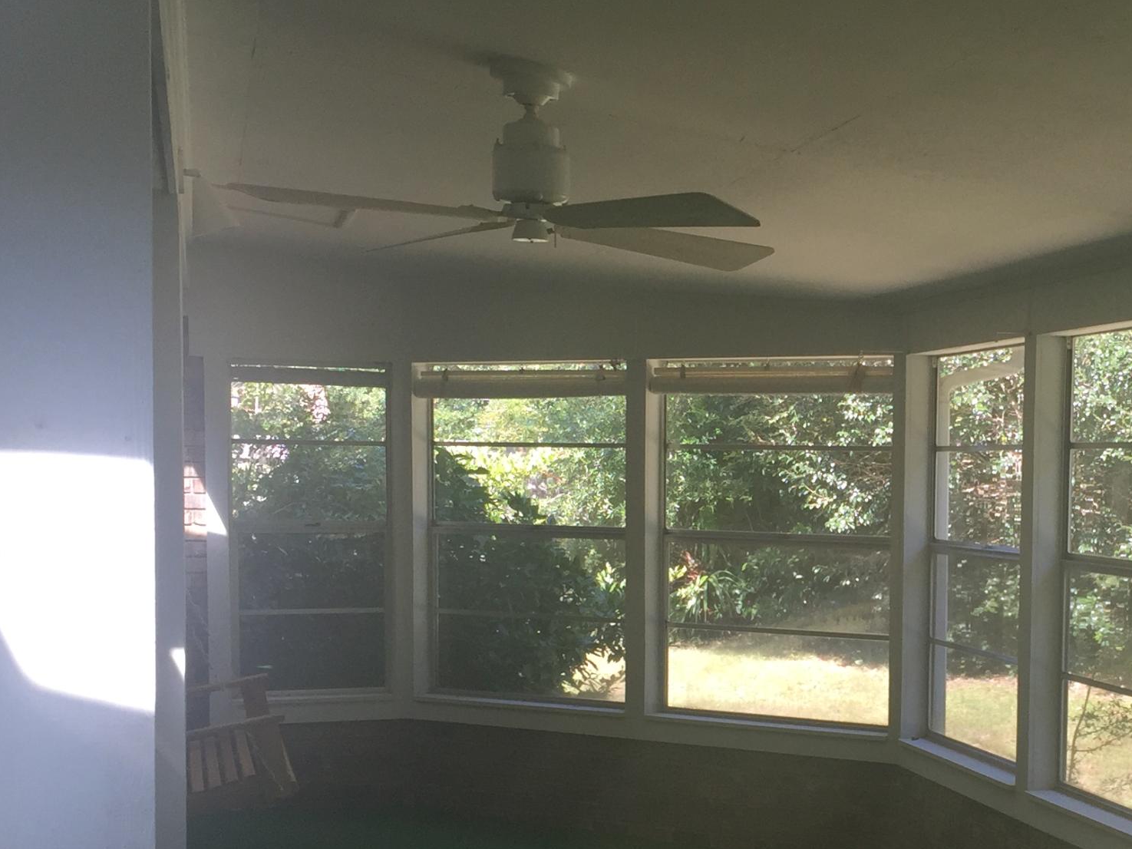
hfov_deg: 31.6
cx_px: 953
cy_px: 603
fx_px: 1929
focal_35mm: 59
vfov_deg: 24.6
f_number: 2.2
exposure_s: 1/120
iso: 32
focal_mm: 4.15
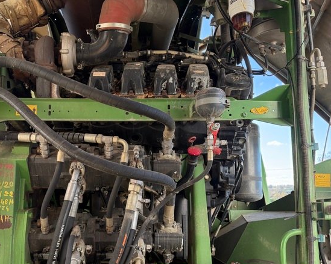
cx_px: 122
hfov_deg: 55.0
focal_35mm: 32
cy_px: 168
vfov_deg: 45.3
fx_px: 313
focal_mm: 6.76
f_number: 1.78
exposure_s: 1/243
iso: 160
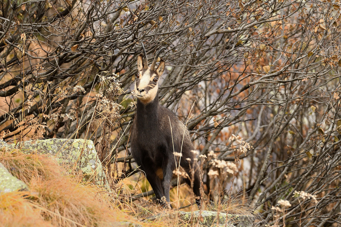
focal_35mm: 600
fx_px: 5683
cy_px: 114
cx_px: 170
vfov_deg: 2.3
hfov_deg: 3.4
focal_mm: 400
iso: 1000
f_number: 6.3
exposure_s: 1/800
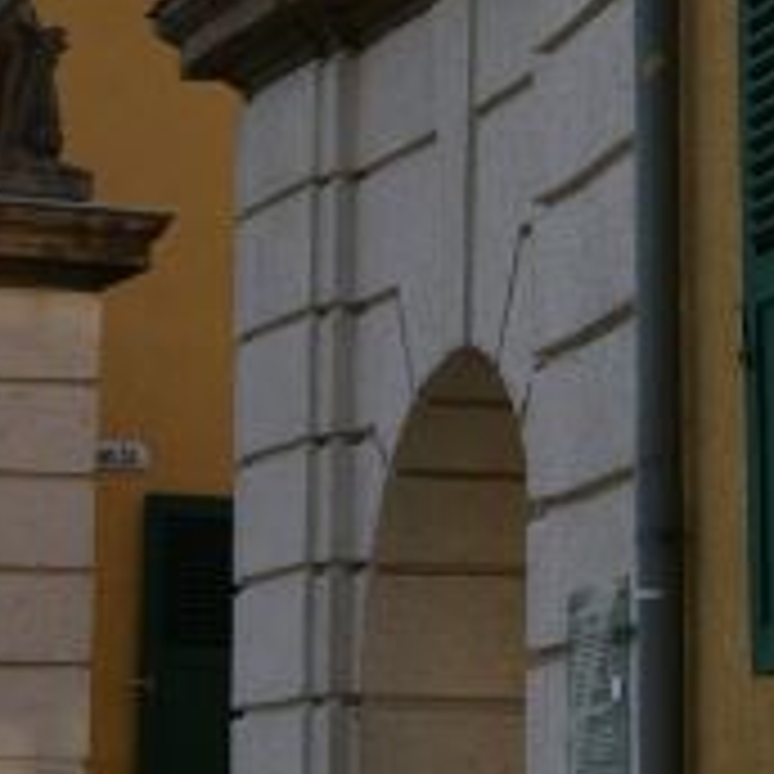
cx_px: 358
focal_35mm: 178
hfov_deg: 9.8
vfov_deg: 9.8
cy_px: 184
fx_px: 4503
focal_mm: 40
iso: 200
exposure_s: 1/250
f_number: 9.5
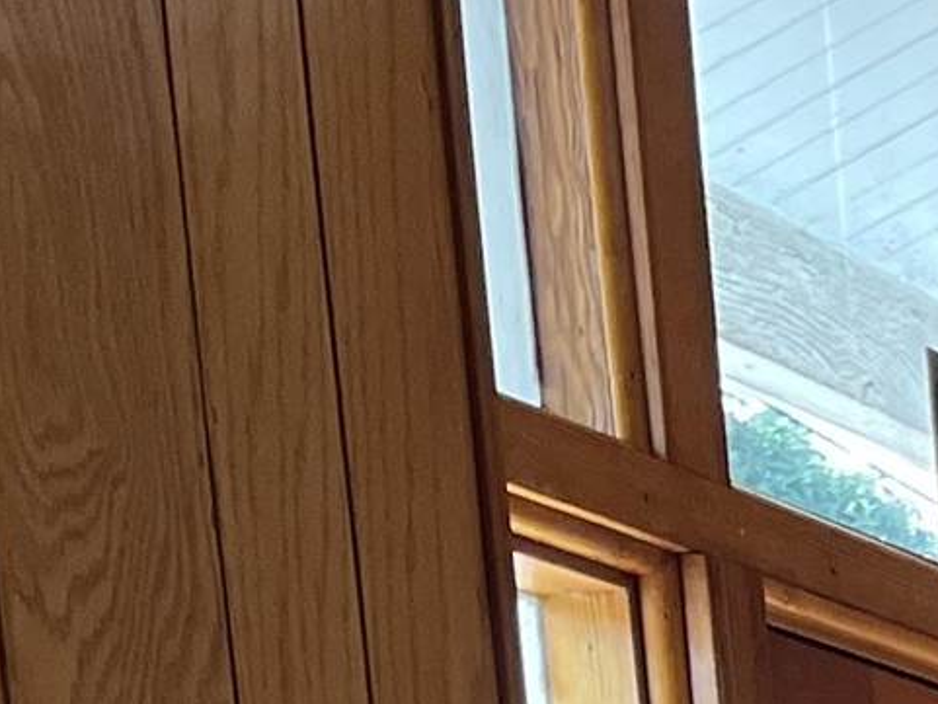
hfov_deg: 10.6
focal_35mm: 166
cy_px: 2210
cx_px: 2083
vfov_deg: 7.7
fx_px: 4499
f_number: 1.6
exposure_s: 1/121
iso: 125
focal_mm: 5.1
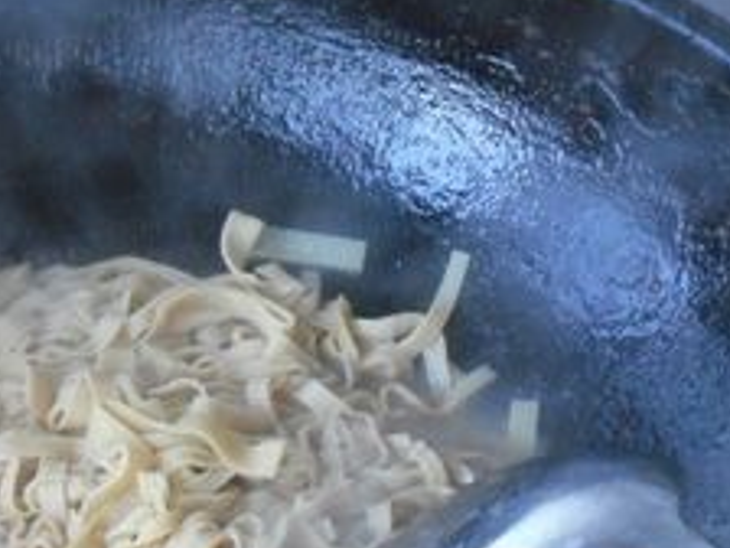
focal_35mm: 153
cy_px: 409
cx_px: 137
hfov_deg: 12.8
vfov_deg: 9.7
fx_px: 3227
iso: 400
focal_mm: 10.55
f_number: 5.3
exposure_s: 1/22
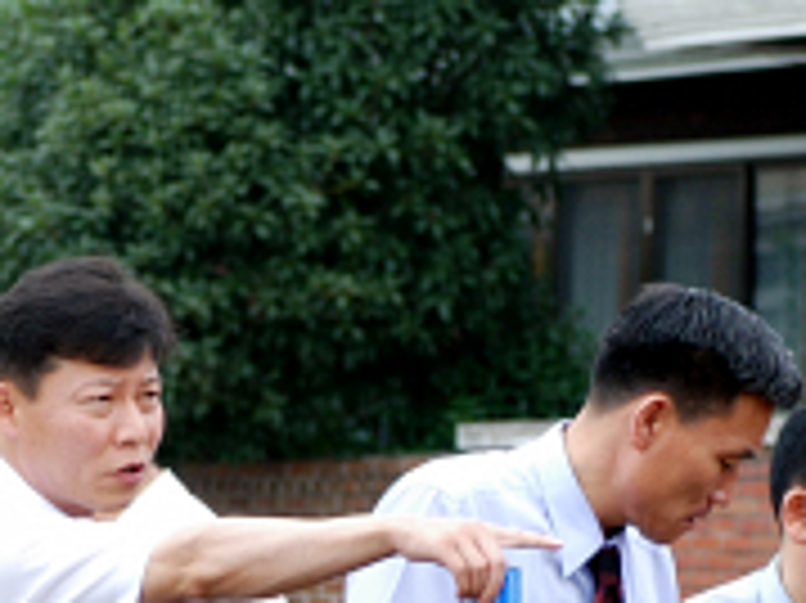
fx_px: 7446
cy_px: 866
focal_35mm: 320
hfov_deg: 6.2
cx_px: 108
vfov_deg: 4.6
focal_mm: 62
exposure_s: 1/400
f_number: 4
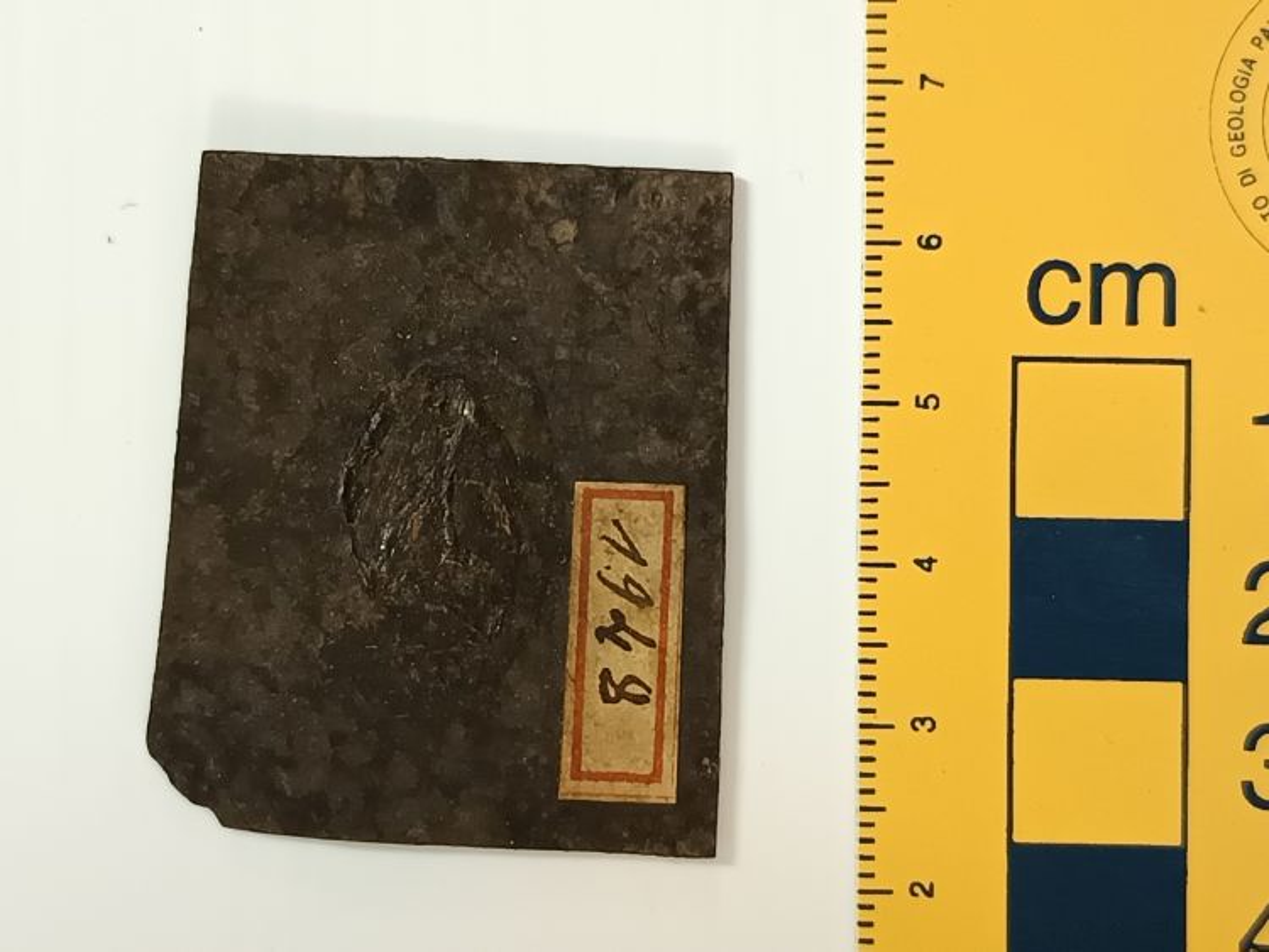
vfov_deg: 56.8
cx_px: 634
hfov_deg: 71.6
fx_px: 880
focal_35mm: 24
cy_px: 476
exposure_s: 1/25
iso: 1771
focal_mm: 5.31
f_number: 1.7
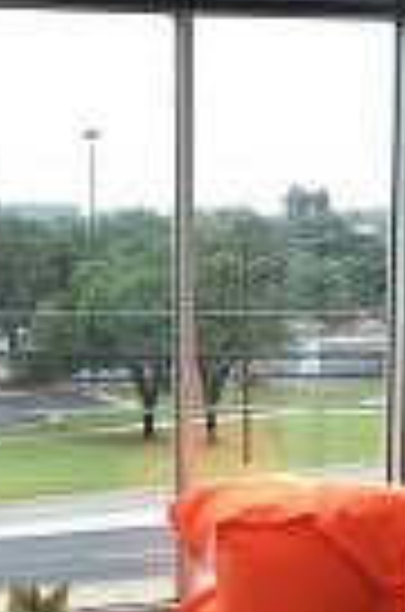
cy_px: 495
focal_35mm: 89
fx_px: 1509
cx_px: 180
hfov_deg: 15.3
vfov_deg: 22.6
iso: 32
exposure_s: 1/30
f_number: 2.2
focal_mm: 4.15
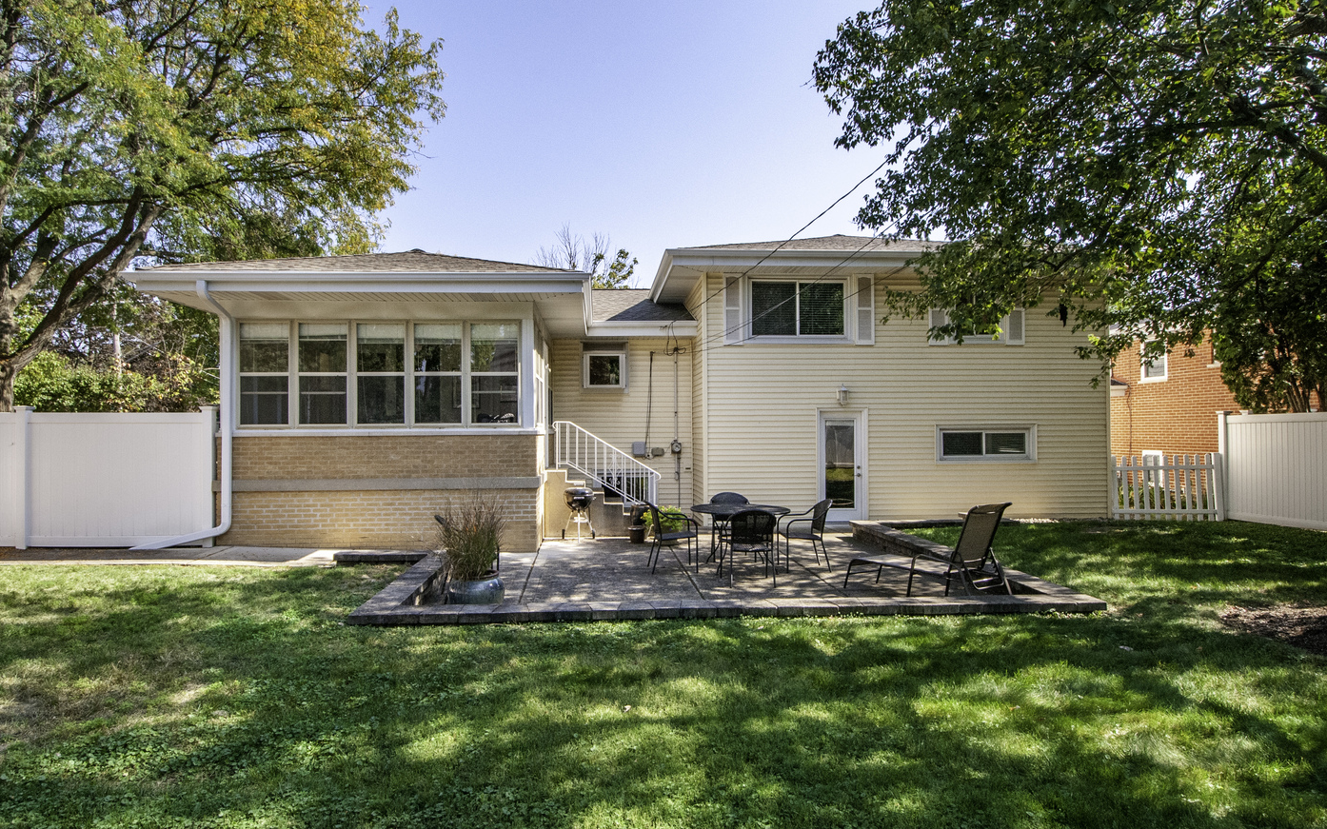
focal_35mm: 20
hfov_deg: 86.2
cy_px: 399
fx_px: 709
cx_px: 640
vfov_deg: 60.6
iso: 640
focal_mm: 11
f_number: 9
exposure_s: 1/800
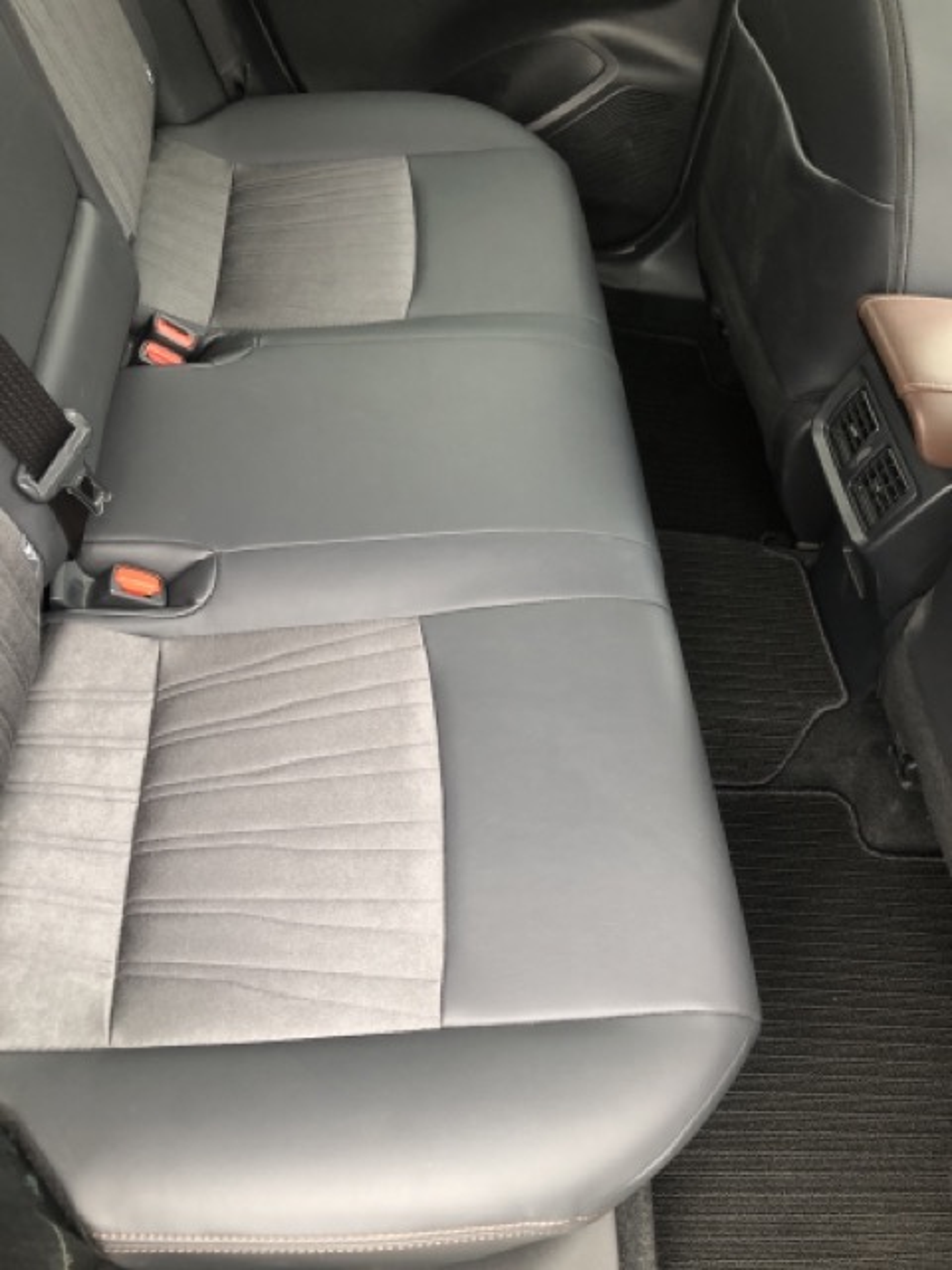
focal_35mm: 28
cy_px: 635
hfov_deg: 49.7
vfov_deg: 63.4
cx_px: 476
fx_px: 1027
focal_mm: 3.99
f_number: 1.8
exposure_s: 1/20
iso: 40
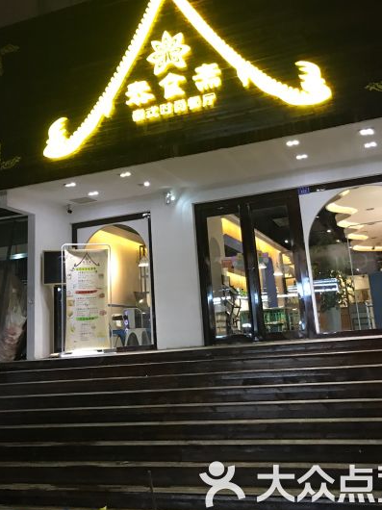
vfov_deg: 49.8
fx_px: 545
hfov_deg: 38.6
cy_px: 197
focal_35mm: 37
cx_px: 188
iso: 100
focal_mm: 3.99
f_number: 1.8
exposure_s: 1/17
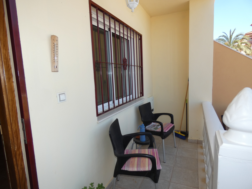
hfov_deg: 81.7
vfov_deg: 66.0
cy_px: 94
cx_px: 126
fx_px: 146
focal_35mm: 20
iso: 80
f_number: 2.8
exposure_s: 1/400
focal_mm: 3.6
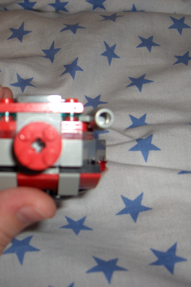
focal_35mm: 54
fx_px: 430
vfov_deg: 36.9
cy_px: 144
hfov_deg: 24.7
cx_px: 39
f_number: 2.8
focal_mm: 8
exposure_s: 1/60
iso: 100
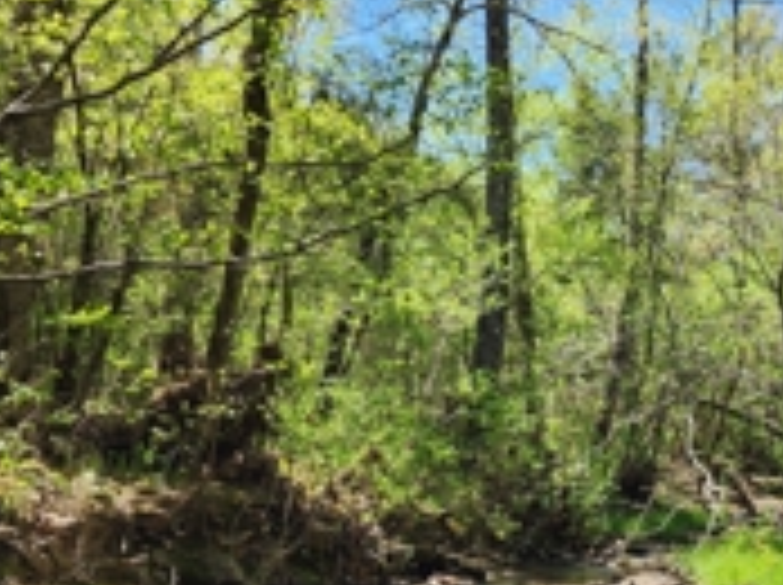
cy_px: 333
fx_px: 1197
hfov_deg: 35.6
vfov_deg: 27.4
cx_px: 567
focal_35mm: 53
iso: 12
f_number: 1.8
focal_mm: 6.4
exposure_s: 1/346
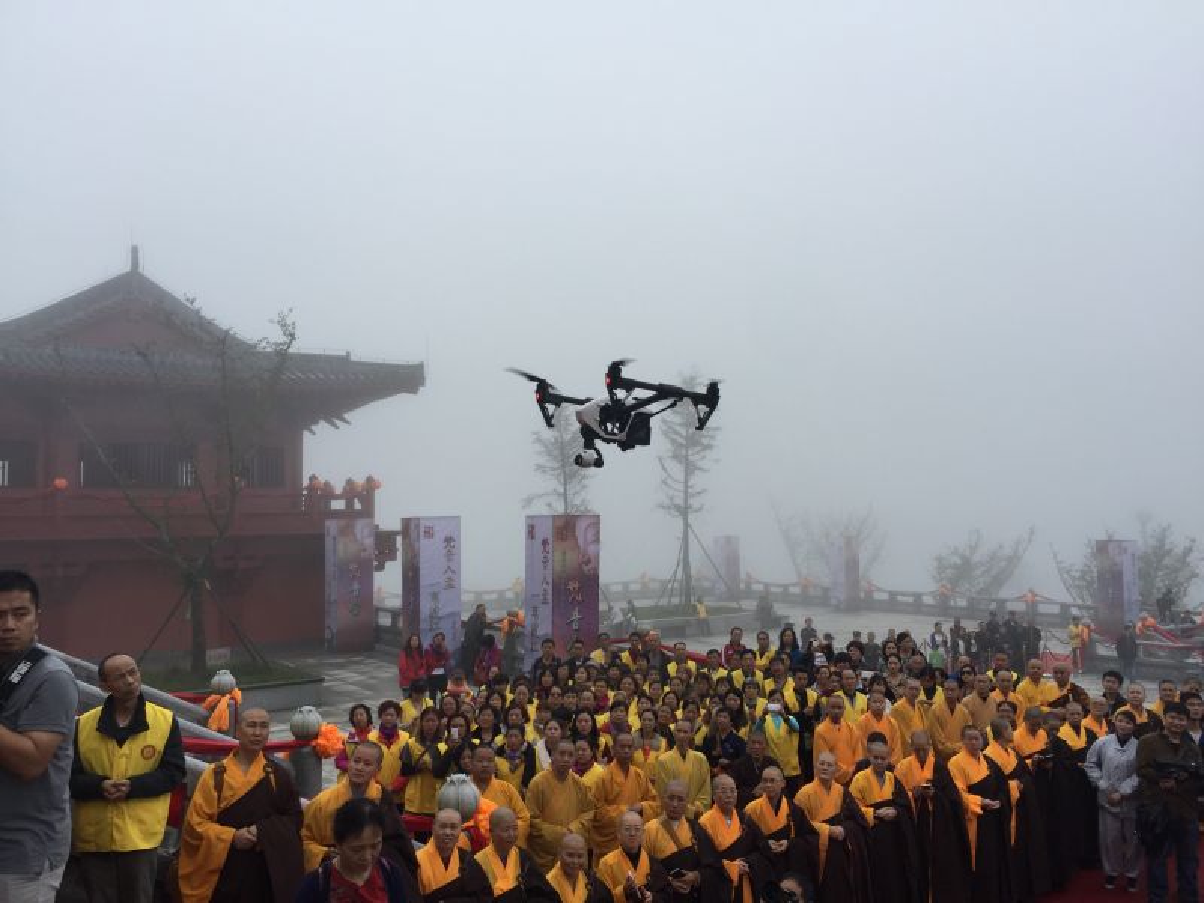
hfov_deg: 61.7
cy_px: 452
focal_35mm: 29
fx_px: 1009
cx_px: 602
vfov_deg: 48.2
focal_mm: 4.15
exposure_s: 1/1799
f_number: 2.2
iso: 32
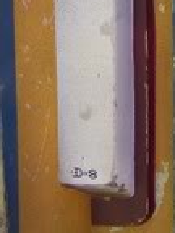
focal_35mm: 169
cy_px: -207
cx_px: 104
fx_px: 1139
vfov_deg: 10.8
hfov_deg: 8.8
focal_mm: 6.3
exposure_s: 1/80
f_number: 2.8
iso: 64
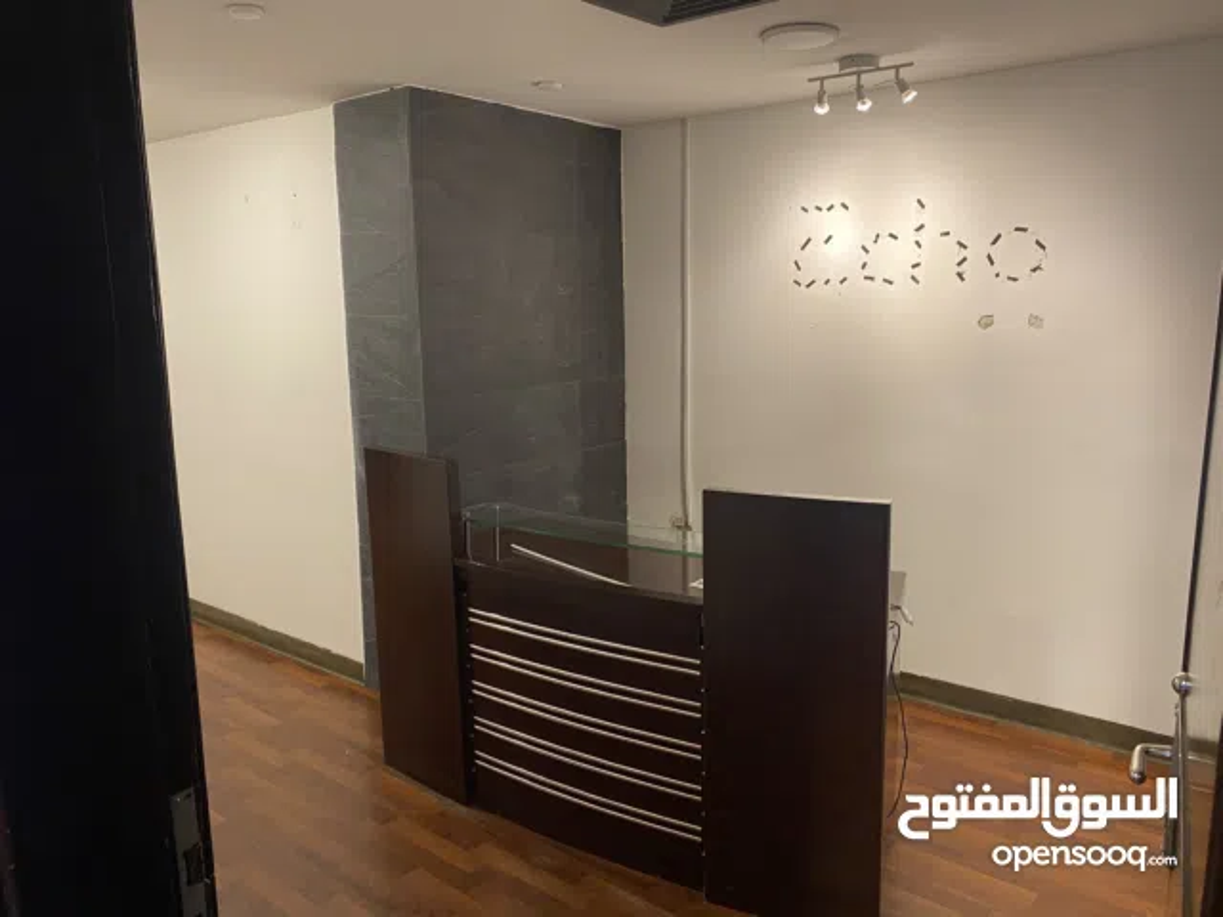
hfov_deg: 67.3
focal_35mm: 26
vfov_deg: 53.1
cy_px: 458
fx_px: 919
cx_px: 612
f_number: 1.8
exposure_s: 1/50
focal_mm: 4.25
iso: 200
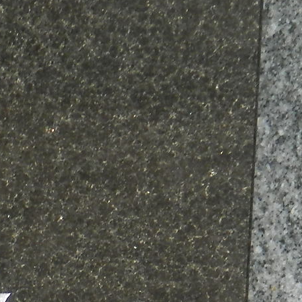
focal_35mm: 524
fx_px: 5172
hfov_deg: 3.3
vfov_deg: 3.3
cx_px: -241
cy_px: 615
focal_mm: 19
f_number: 4.5
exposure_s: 1/200
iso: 80
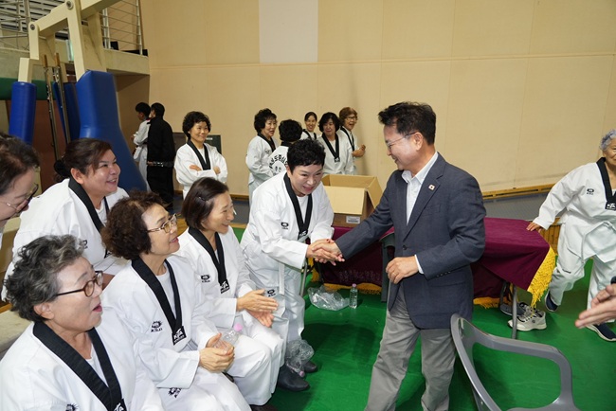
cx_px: 308
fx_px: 411
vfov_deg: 53.2
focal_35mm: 24
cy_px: 206
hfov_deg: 73.7
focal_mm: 24
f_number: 4
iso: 1000
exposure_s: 1/160
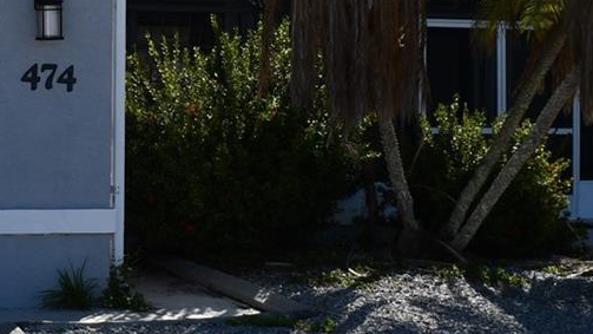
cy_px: 38
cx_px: 72
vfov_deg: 13.3
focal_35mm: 90
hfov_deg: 23.1
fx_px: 1415
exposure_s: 1/250
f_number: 10
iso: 100
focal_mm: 18
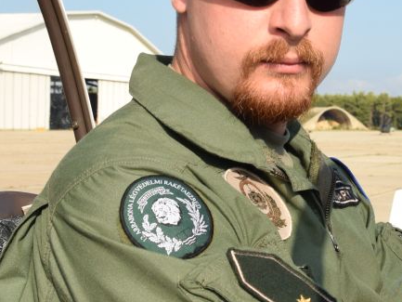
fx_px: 1115
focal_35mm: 96
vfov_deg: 15.4
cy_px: 174
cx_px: 356
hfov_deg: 20.1
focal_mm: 18
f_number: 8
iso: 100
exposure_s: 1/250
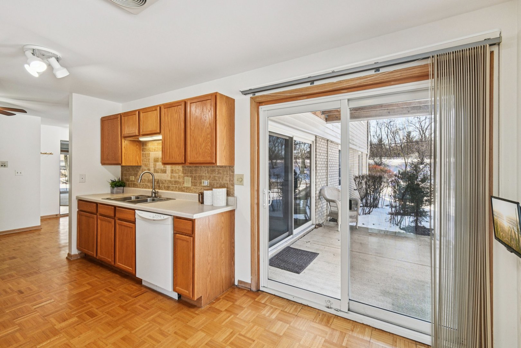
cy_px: 174
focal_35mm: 15
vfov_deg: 77.3
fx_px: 217
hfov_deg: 100.4
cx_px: 260
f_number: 8
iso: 100
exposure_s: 1/25
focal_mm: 10
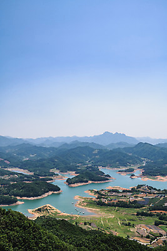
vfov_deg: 50.7
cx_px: 84
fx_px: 264
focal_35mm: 38
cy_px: 126
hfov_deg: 35.1
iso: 100
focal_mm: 38
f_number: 13
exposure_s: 1/250
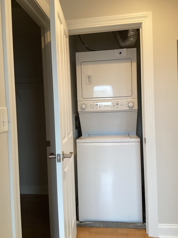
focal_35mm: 31
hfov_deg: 45.4
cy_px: 119
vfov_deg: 58.4
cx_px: 89
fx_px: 213
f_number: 2.4
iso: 160
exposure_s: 1/50
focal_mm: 3.3
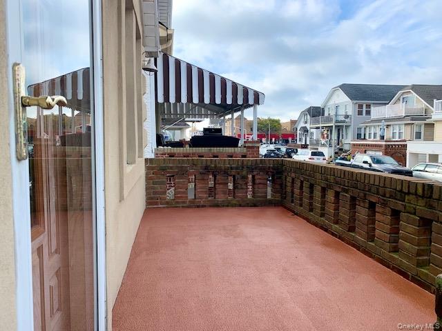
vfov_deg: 53.1
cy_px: 166
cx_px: 221
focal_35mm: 26
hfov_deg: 67.3
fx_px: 332
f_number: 1.8
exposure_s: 1/1235
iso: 25
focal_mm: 4.25
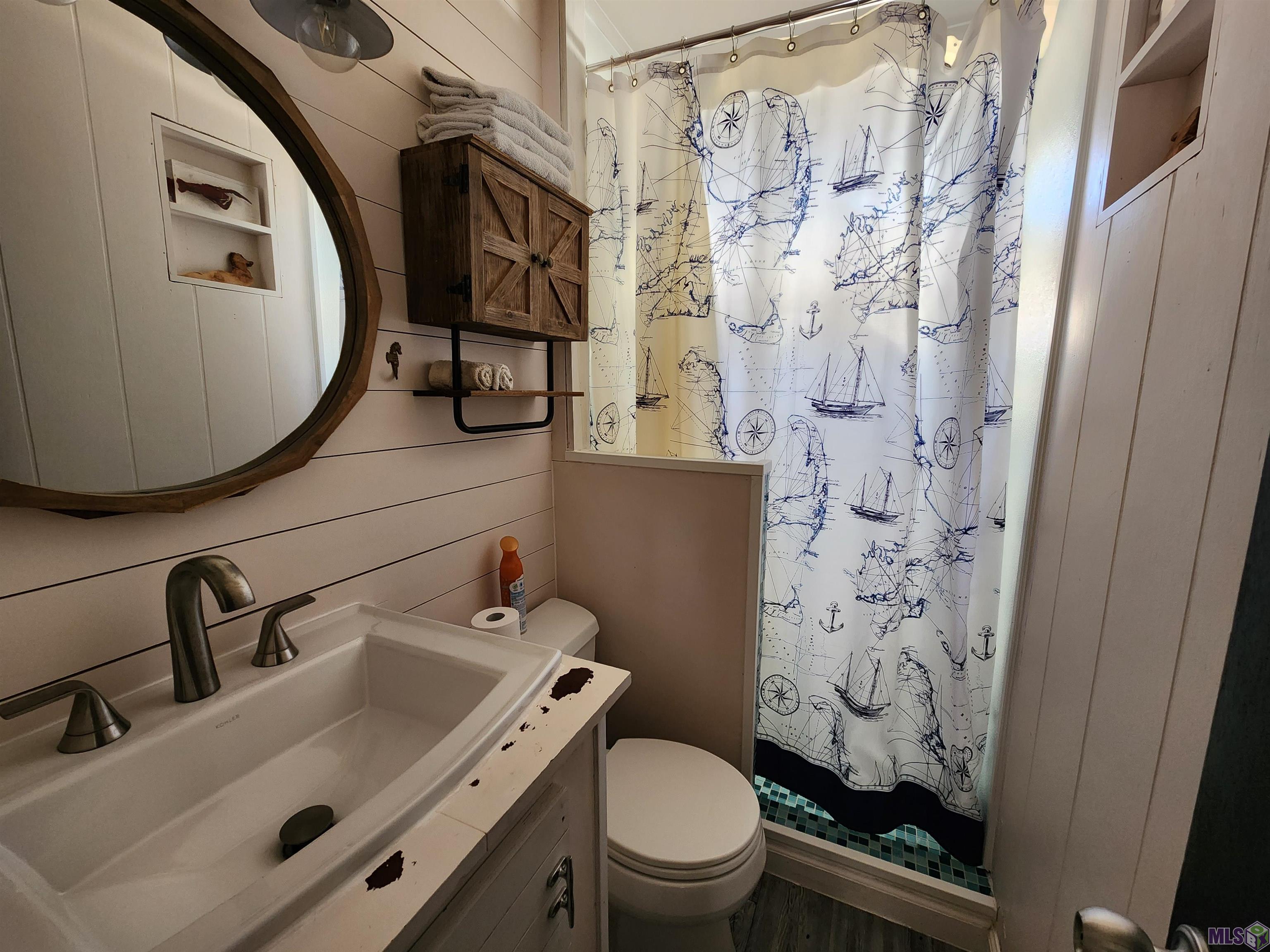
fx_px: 477
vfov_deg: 89.9
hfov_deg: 106.2
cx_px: 635
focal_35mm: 13
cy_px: 476
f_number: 2.2
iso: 250
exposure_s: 1/60
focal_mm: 2.2
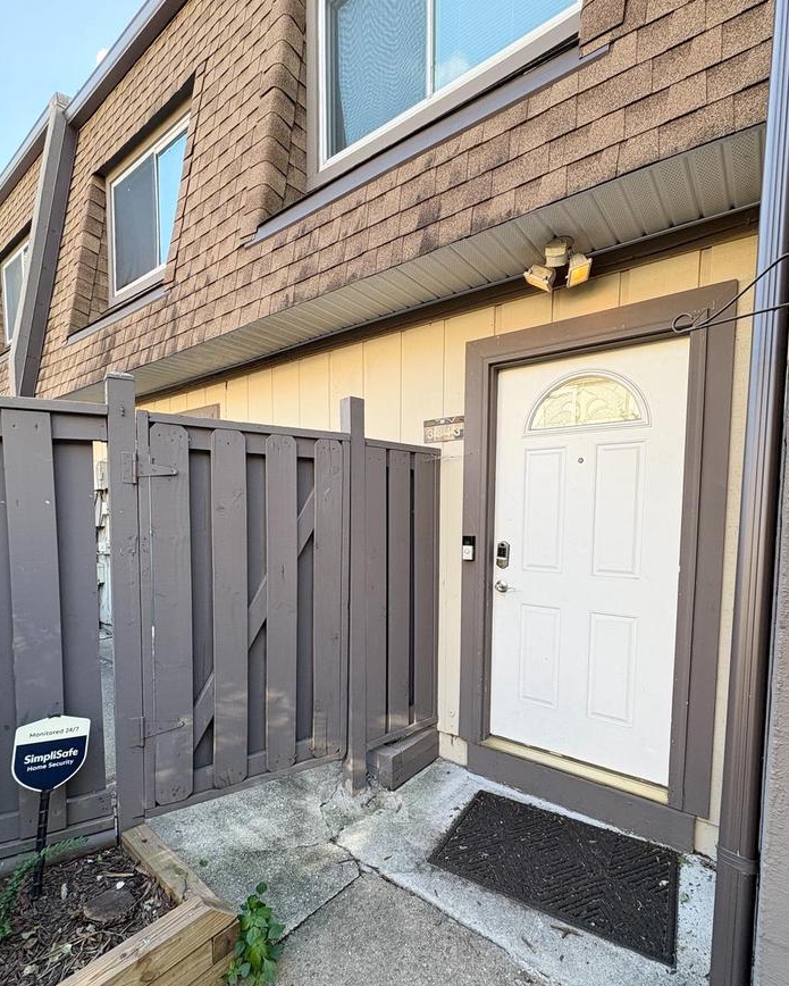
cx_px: 393
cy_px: 550
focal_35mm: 17
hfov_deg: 77.0
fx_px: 496
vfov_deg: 89.2
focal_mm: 2.22
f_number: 2.2
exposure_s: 1/99
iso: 40
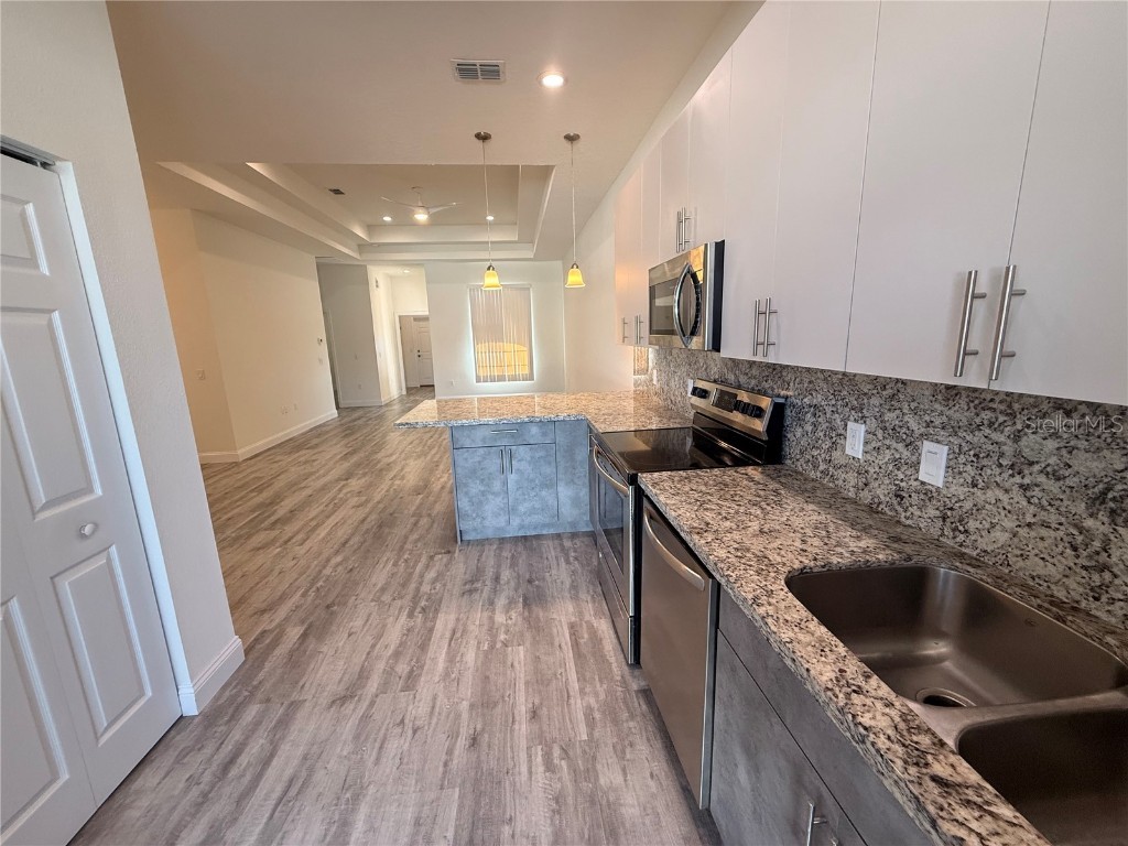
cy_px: 423
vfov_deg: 85.7
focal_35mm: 14
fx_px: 456
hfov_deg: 102.1
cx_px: 564
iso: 200
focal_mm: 2.22
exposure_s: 1/120
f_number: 2.2
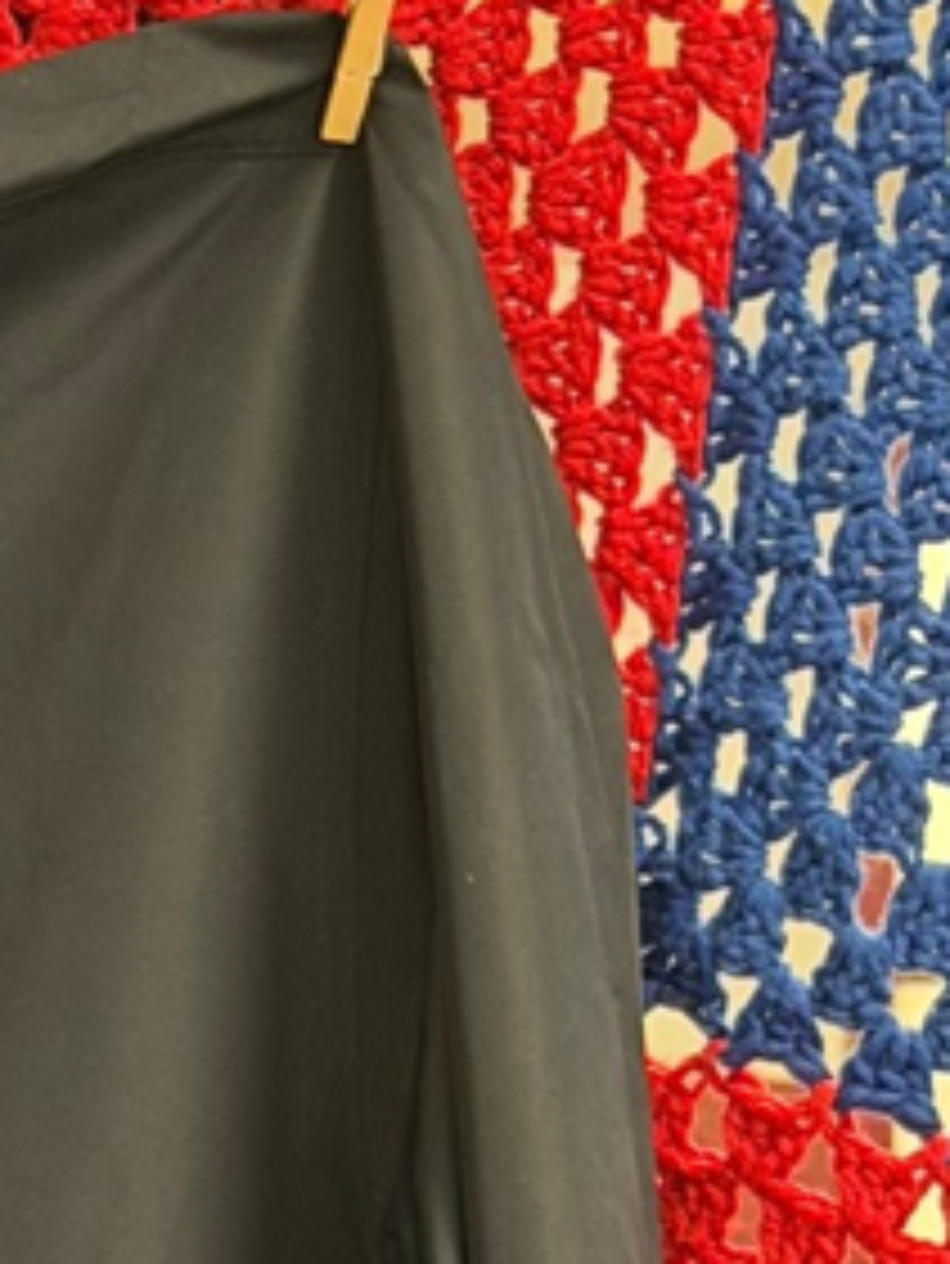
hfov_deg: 7.1
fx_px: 7496
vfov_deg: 9.5
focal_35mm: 205
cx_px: -702
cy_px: 1439
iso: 640
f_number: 1.78
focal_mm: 6.76
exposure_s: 1/24
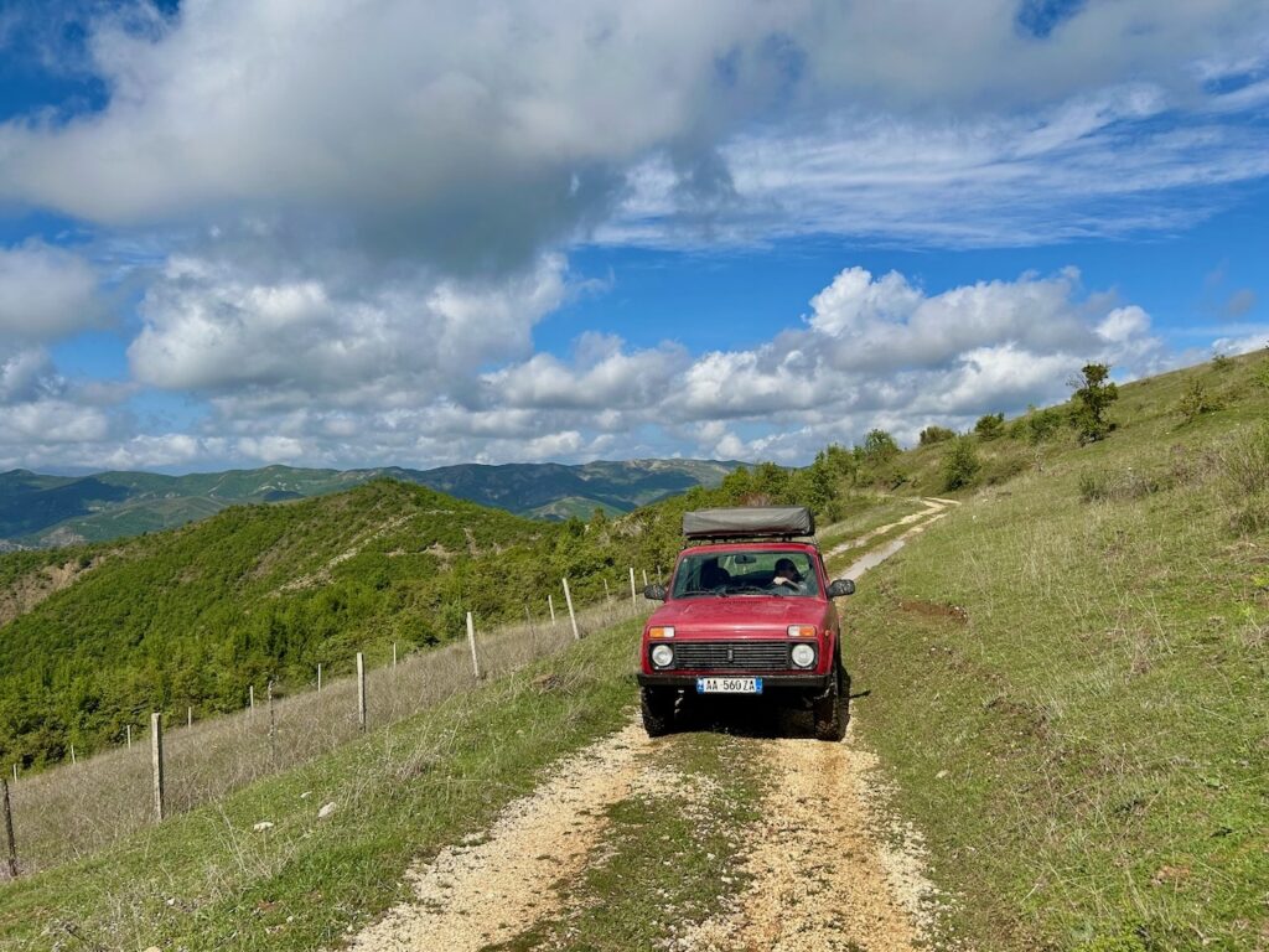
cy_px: 476
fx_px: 953
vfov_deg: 53.1
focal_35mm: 26
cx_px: 634
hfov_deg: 67.3
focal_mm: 5.7
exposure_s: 1/6579
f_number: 1.5
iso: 50
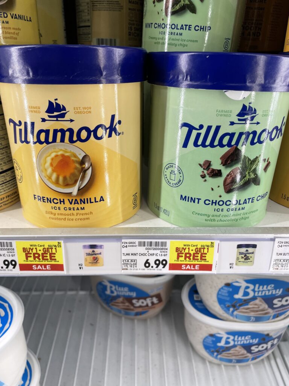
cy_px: 193
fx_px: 289
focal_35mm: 26
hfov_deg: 53.1
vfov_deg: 67.3
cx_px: 144
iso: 64
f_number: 1.6
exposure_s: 1/120
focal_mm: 4.2
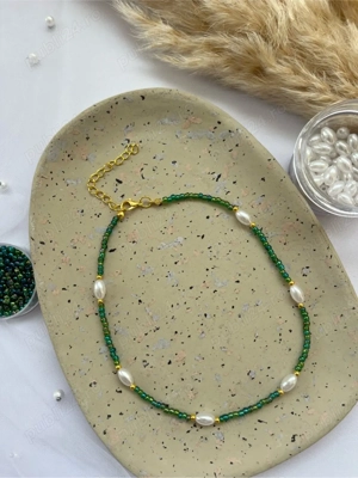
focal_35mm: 26
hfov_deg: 53.1
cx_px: 179
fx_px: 359
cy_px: 239
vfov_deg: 67.3
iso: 50
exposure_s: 1/122
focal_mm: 5.1
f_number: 1.6
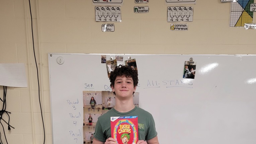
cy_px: 161
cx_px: 129
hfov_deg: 52.8
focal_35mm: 38
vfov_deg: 28.2
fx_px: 258
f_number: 1.8
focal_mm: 5.4
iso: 250
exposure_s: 1/120
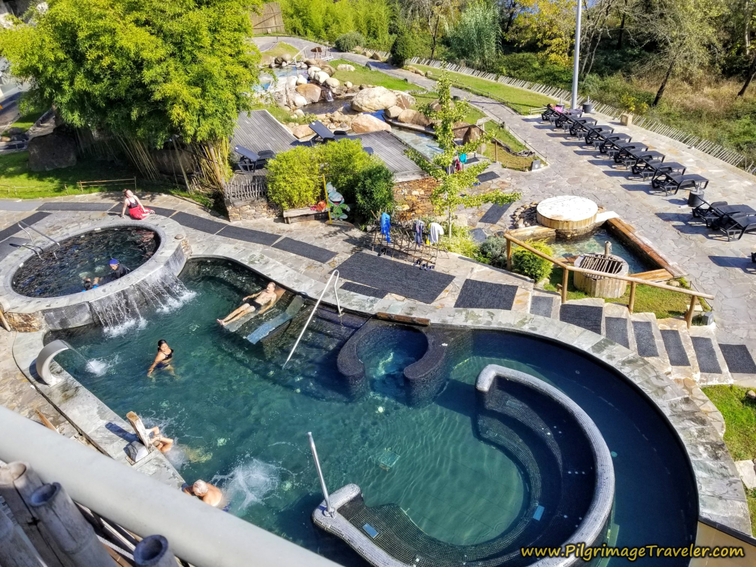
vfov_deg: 53.1
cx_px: 378
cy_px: 284
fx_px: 568
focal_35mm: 26
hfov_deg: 67.3
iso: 50
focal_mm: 4.3
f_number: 1.7
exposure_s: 1/1424
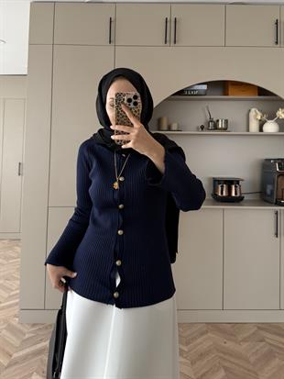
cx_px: 142
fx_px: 262
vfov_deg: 71.6
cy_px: 190
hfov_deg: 56.8
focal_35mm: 24
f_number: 1.78
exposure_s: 1/100
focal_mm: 6.76
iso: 200
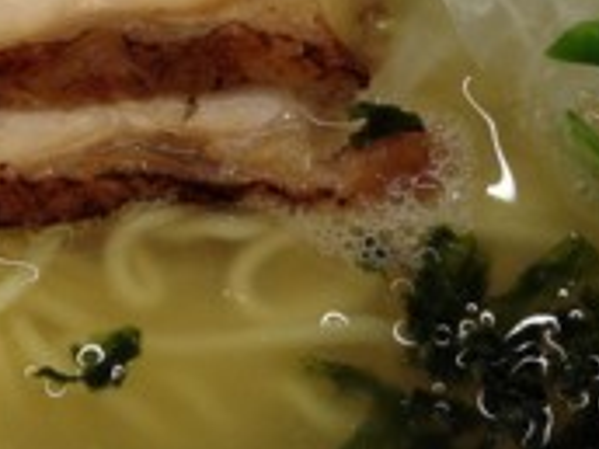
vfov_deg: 11.8
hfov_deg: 16.0
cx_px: 317
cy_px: -77
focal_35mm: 123
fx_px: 2128
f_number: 2.4
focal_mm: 4.13
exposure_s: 1/30
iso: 50
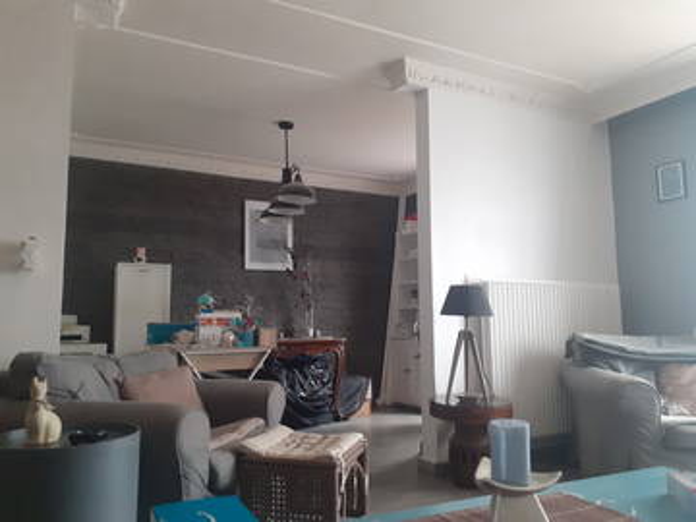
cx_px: 348
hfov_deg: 65.3
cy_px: 261
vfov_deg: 51.4
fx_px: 543
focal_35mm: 27
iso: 200
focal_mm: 3.6
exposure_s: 1/25
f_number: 1.9
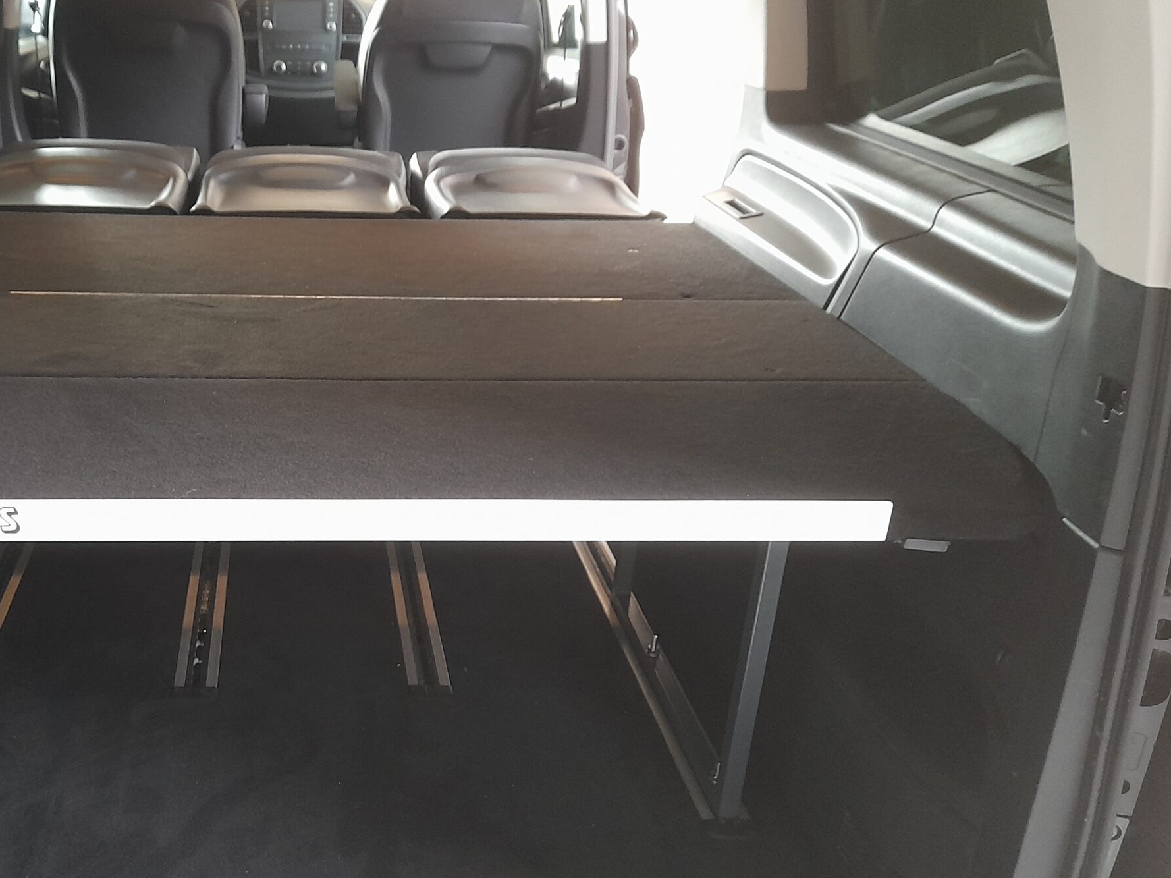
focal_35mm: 36
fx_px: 1218
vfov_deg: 39.6
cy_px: 405
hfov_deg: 50.0
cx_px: 352
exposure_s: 1/25
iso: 500
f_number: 2
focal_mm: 4.6
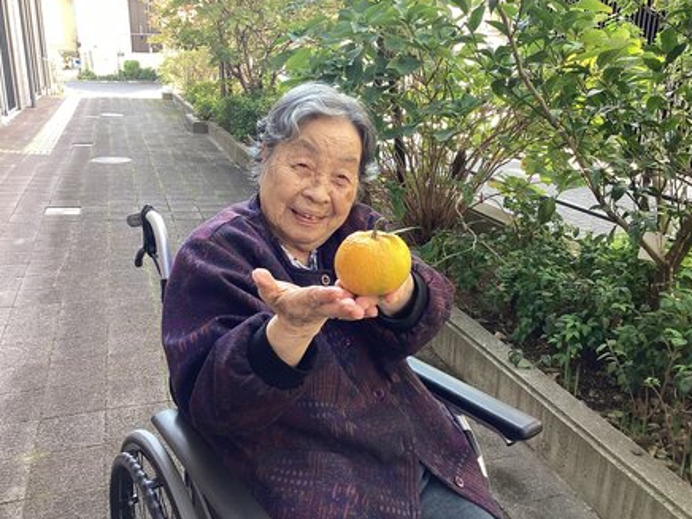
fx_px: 640
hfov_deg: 56.8
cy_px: 252
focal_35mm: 32
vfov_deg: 44.2
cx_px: 344
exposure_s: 1/60
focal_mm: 3.3
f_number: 2.4
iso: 50
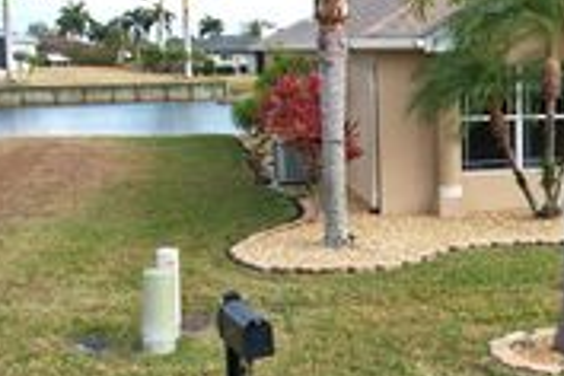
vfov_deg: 21.9
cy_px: 231
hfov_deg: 30.8
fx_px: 971
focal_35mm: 62
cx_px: 519
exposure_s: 1/1000
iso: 100
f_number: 2.8
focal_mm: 8.38
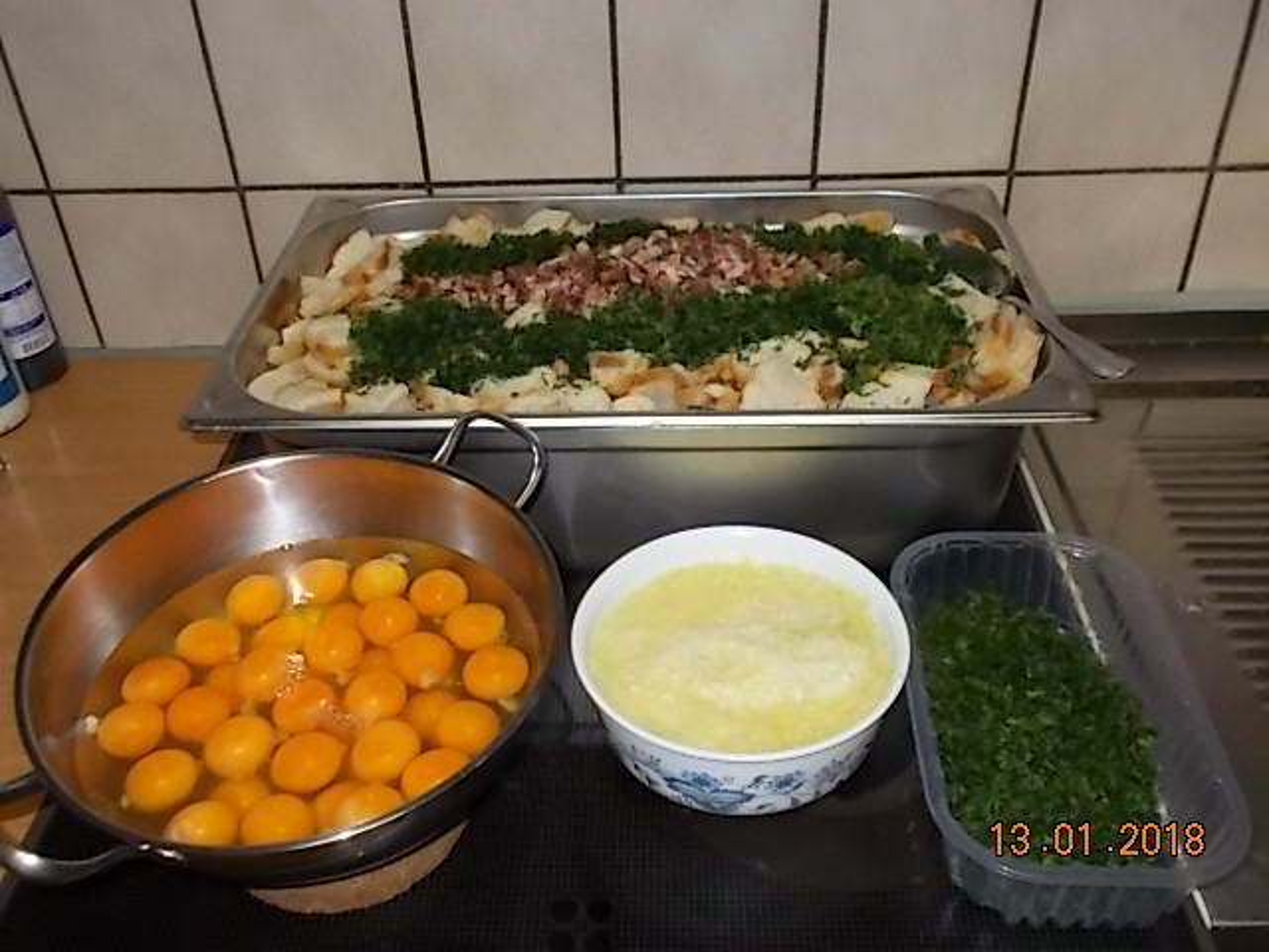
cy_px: 476
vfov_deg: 41.8
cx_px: 634
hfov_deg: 54.0
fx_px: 1246
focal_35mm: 34
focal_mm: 6
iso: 200
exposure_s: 1/25
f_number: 3.6
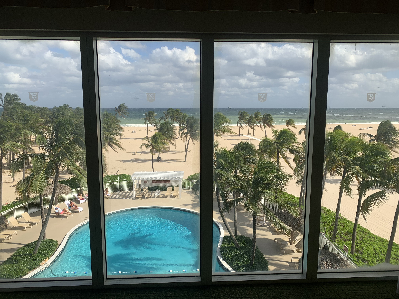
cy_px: 150
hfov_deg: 67.3
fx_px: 300
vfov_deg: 53.1
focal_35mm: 26
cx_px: 200
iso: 25
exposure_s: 1/1266
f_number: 1.8
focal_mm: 4.25
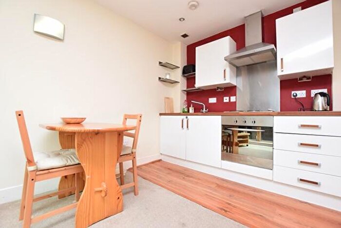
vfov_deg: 77.4
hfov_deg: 100.4
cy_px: 114
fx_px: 142
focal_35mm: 15
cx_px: 170
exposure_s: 1/125
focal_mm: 10
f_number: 5.6
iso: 400
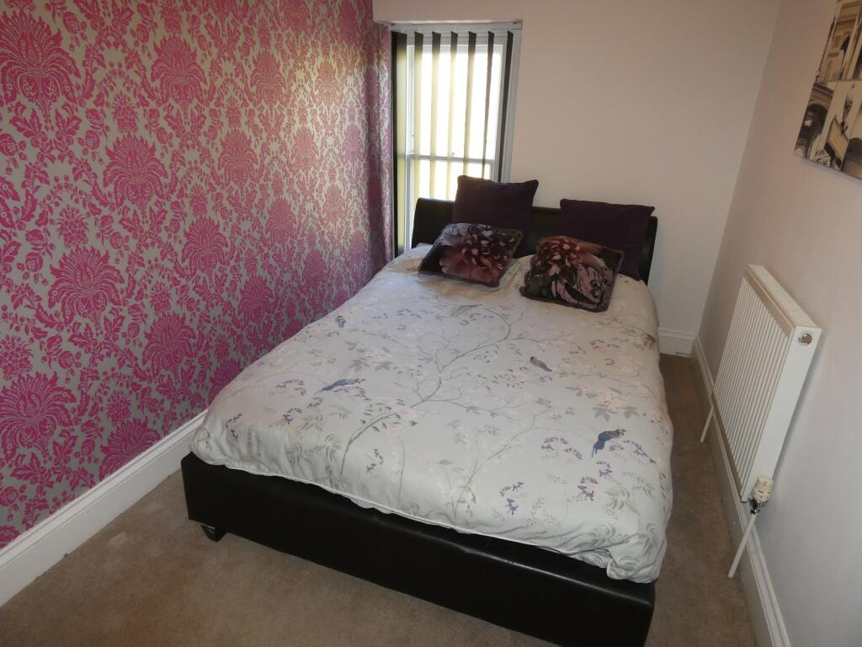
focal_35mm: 20
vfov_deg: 66.0
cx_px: 431
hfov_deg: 81.7
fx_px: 498
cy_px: 324
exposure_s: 1/60
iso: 320
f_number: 2.8
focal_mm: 3.6
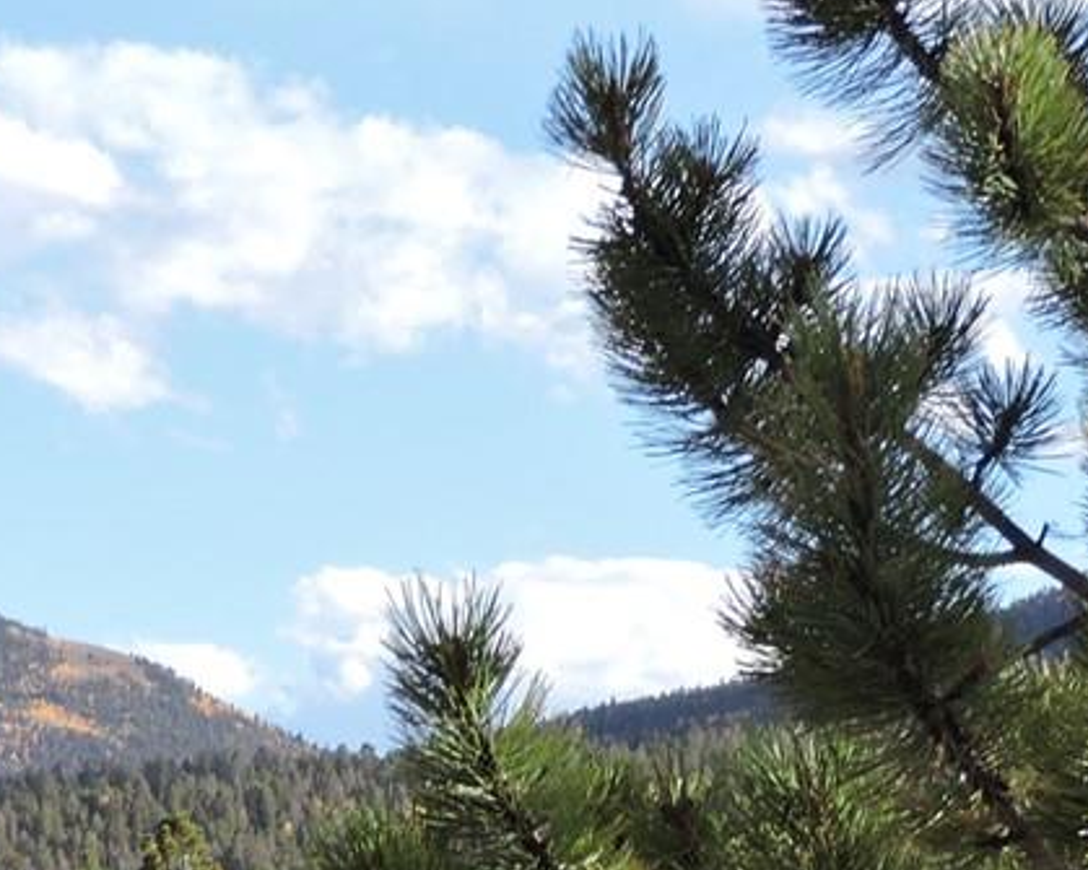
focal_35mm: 205
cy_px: 1288
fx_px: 6600
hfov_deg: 9.4
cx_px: 545
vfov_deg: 7.4
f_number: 3.7
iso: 100
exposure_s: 1/500
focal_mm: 9.8
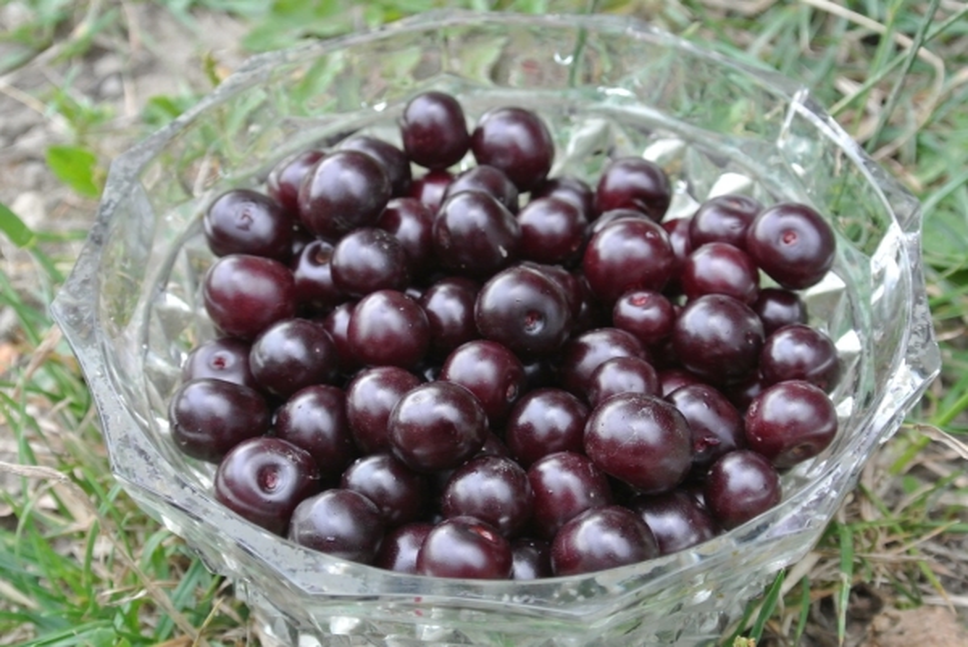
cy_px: 324
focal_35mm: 61
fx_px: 1641
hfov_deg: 32.9
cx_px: 484
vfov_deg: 22.3
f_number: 5
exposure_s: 1/125
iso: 800
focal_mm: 22.7
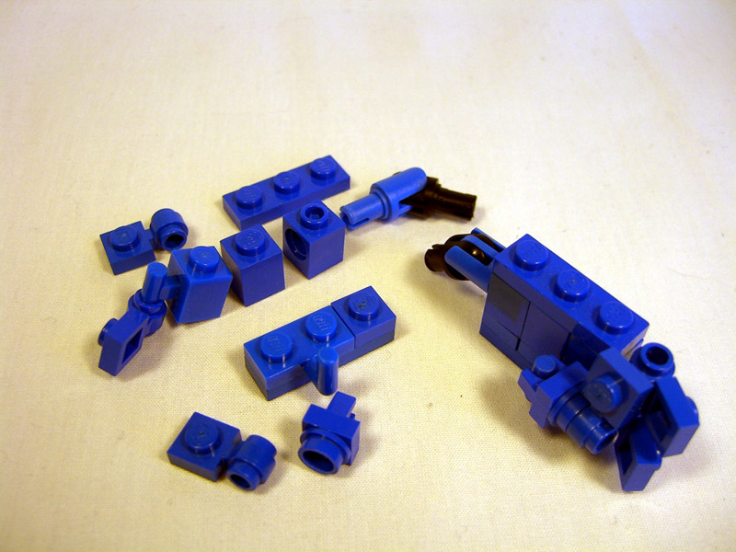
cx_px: 368
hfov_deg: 49.0
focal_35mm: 38
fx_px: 808
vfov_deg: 37.7
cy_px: 276
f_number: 2.8
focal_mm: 7.9
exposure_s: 1/160
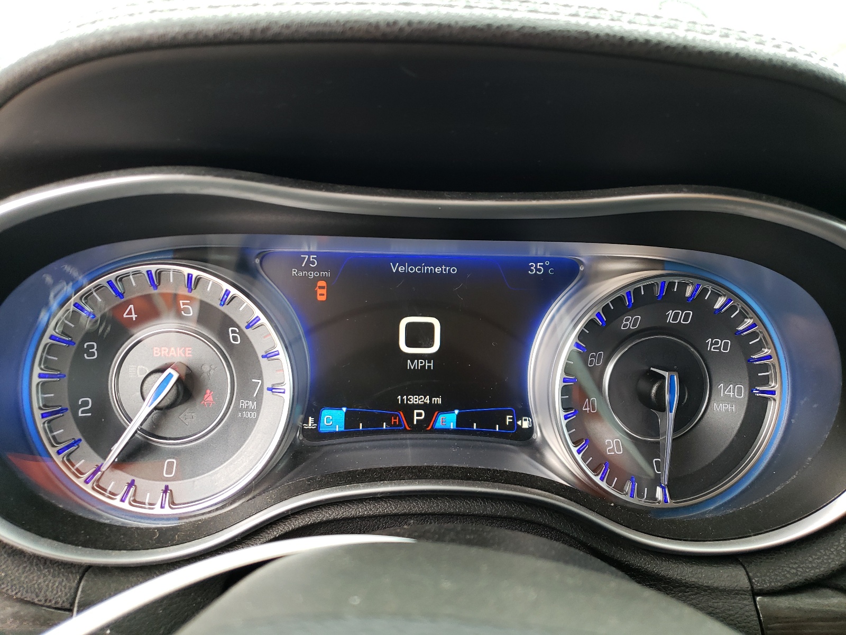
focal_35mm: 26
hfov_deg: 67.3
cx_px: 423
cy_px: 318
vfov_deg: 53.1
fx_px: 635
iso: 62
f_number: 1.5
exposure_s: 1/120
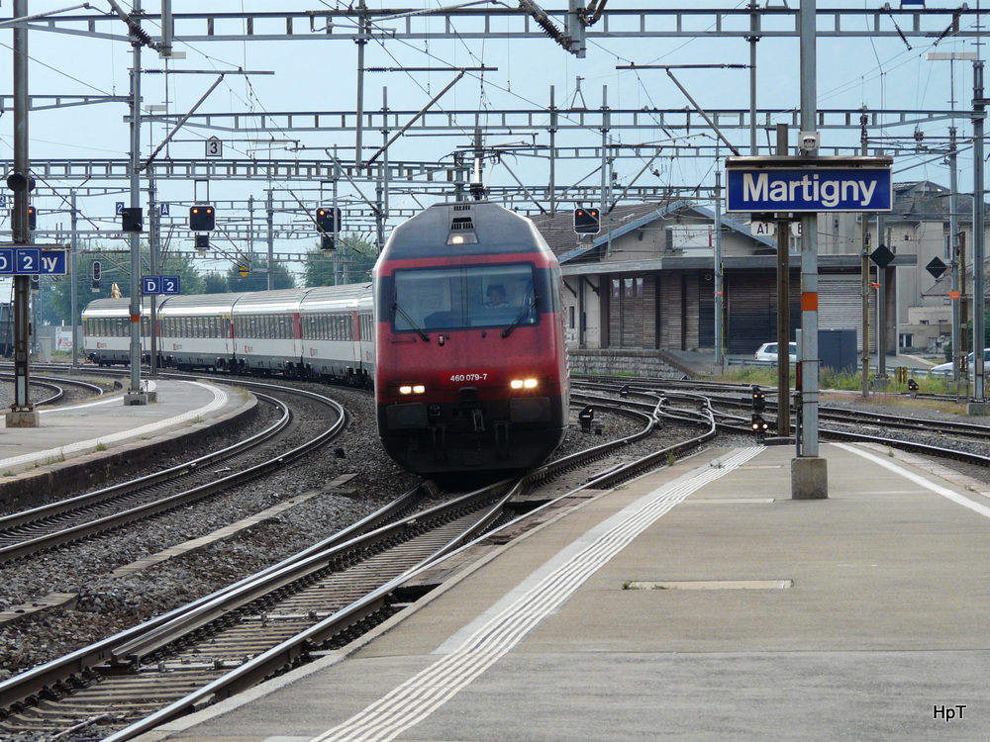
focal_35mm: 157
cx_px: 495
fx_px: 4490
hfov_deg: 12.6
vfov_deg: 9.5
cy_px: 371
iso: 100
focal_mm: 25.9
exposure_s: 1/200
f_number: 4
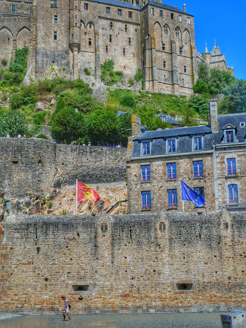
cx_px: 123
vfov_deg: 32.2
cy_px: 164
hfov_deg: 24.4
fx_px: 568
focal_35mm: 60
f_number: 11
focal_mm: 30
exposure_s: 1/400
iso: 200
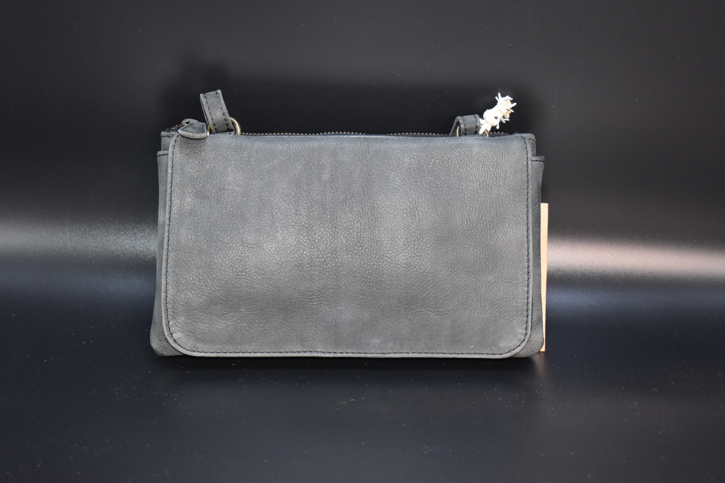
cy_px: 242
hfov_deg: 29.9
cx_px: 362
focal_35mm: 68
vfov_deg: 20.2
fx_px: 1359
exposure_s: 1/60
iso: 900
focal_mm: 45
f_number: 5
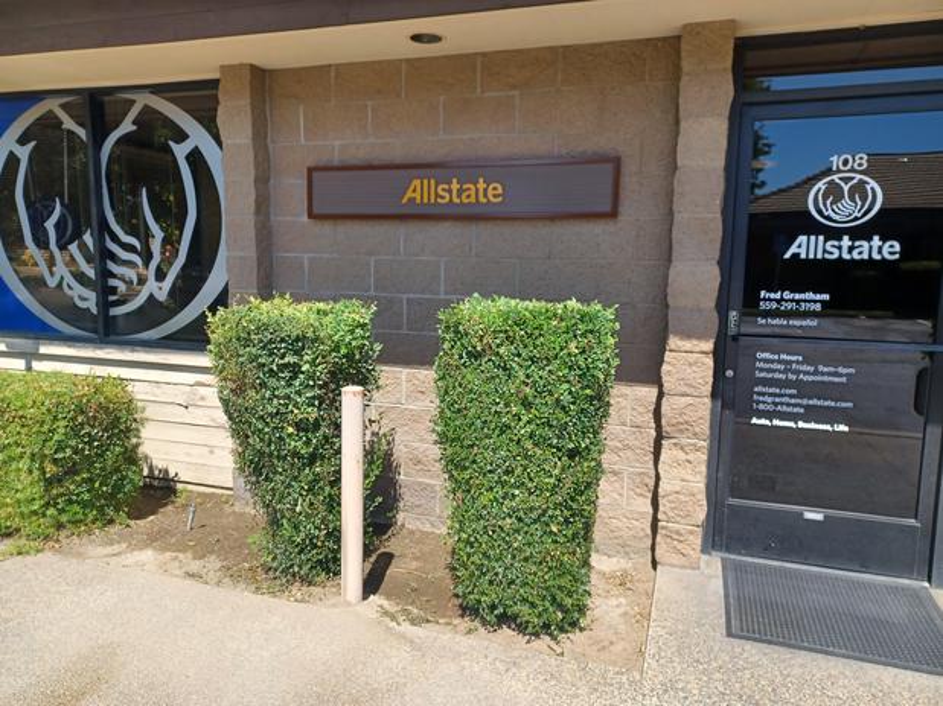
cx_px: 472
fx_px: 681
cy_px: 353
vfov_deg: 54.9
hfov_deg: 69.4
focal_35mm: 25
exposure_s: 1/238
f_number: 1.8
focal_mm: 4.6
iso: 32
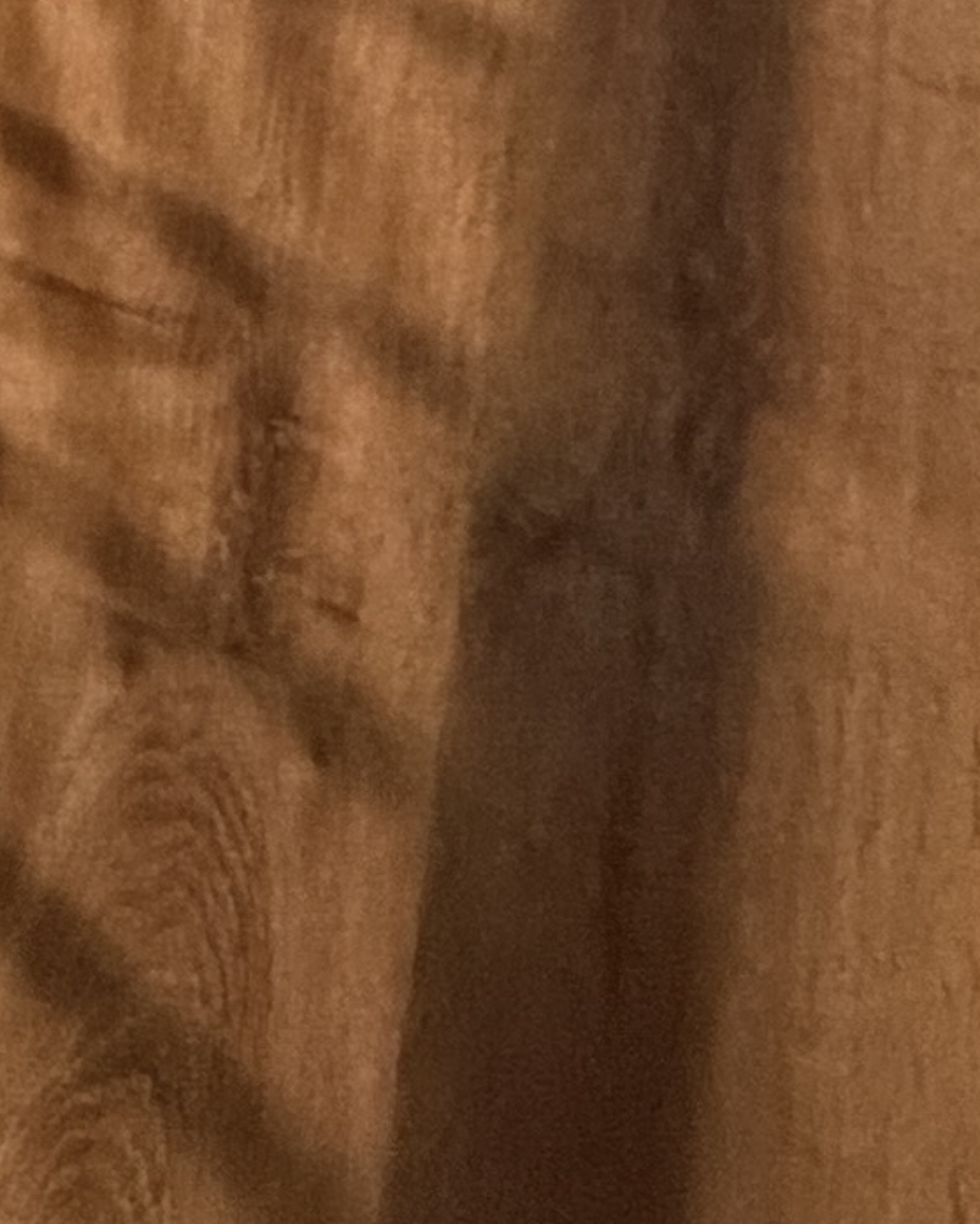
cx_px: -1031
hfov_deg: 12.1
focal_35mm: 112
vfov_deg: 12.0
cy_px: -2093
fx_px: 4059
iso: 640
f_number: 2.2
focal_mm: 2.22
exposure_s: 1/60
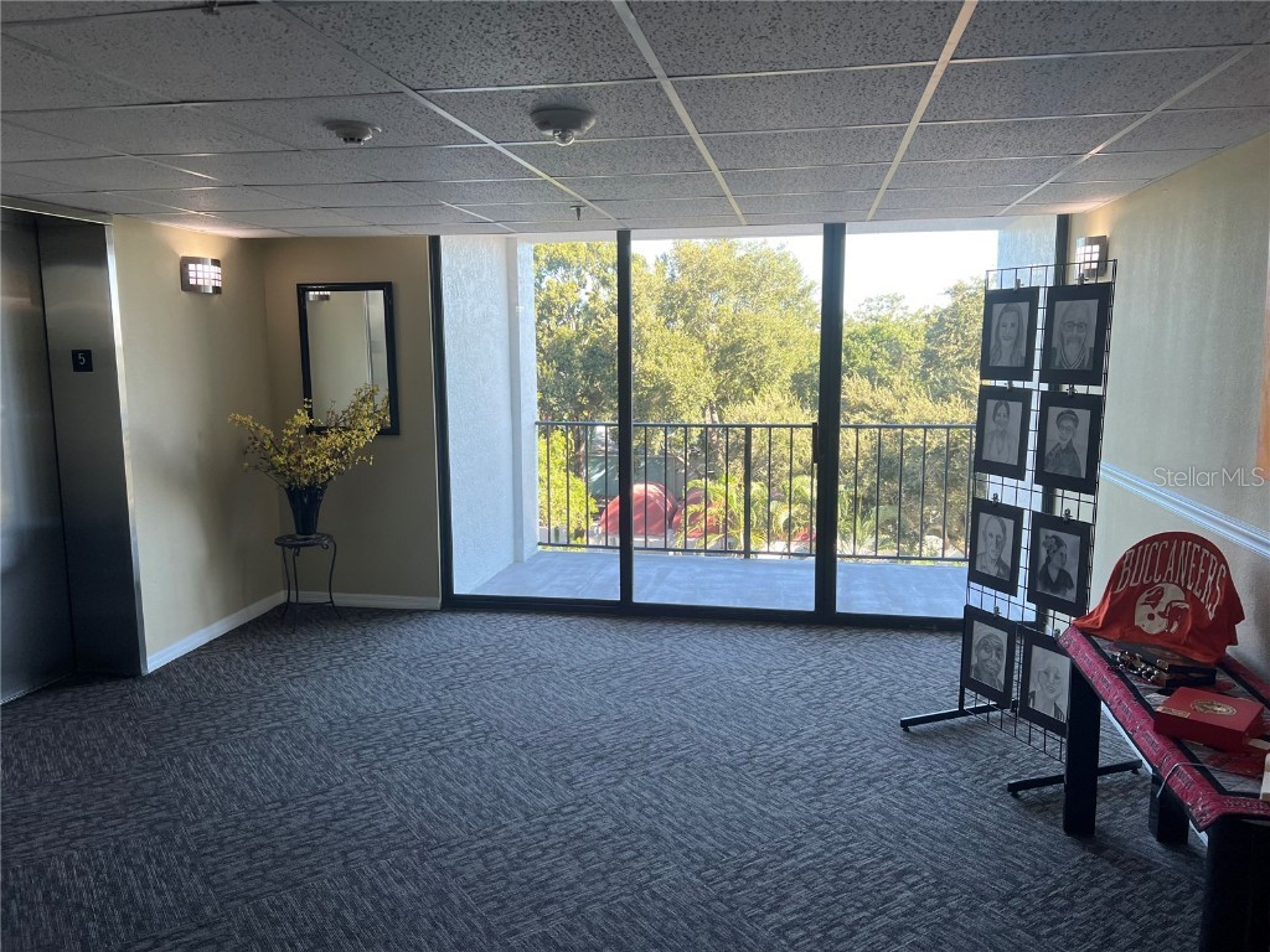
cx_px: 635
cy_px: 476
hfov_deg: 67.3
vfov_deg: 53.1
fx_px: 954
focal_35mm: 26
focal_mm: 5.7
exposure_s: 1/142
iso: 32
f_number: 1.5
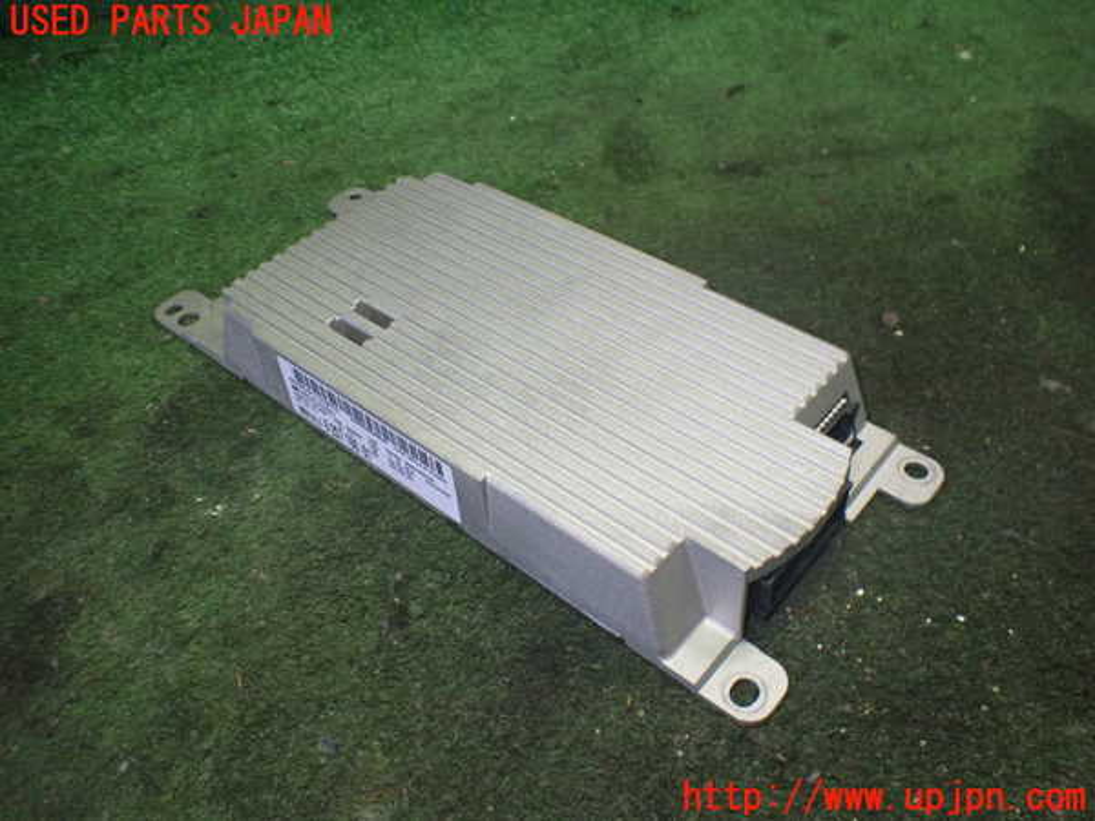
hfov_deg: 60.0
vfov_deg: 46.8
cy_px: 410
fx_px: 949
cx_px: 548
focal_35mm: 30
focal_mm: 5.4
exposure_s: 1/80
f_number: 2.3
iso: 800
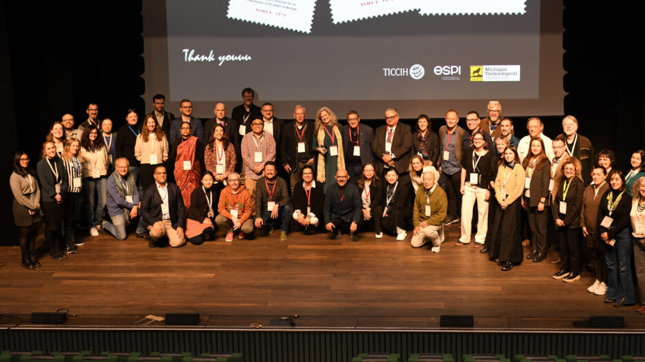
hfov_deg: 31.4
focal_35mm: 67
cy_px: 138
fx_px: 1146
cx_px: 349
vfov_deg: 18.0
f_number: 3.5
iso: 800
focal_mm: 58
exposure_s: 1/60
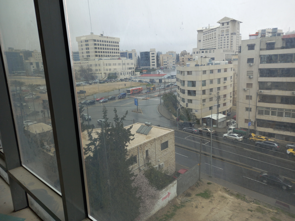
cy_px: 110
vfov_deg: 54.9
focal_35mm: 25
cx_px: 148
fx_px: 213
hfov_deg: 69.4
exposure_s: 1/100
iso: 50
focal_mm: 4.6
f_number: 2
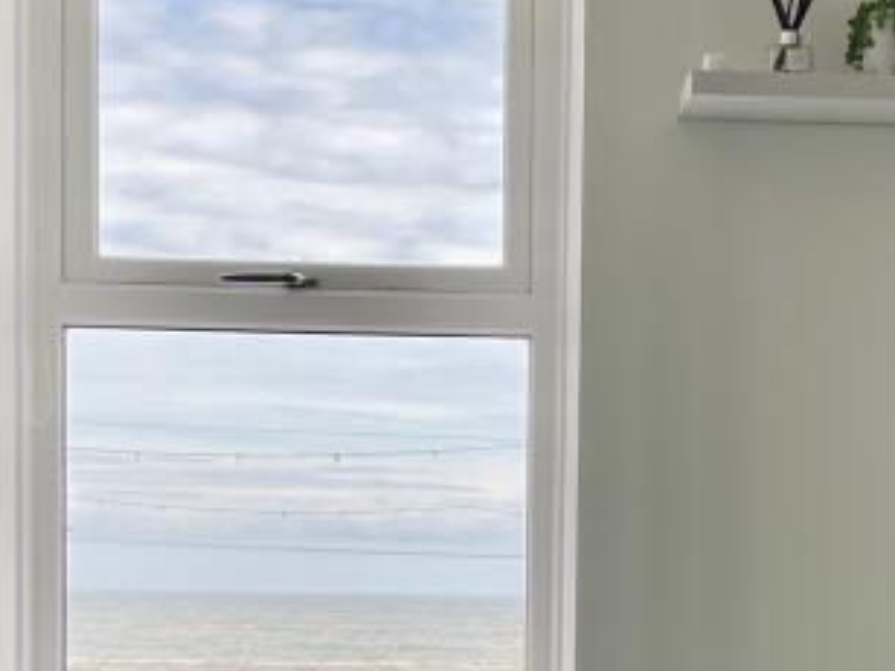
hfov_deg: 23.5
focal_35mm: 83
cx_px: 538
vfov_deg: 17.4
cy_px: 671
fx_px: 2146
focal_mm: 5.1
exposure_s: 1/1597
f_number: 1.6
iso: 32
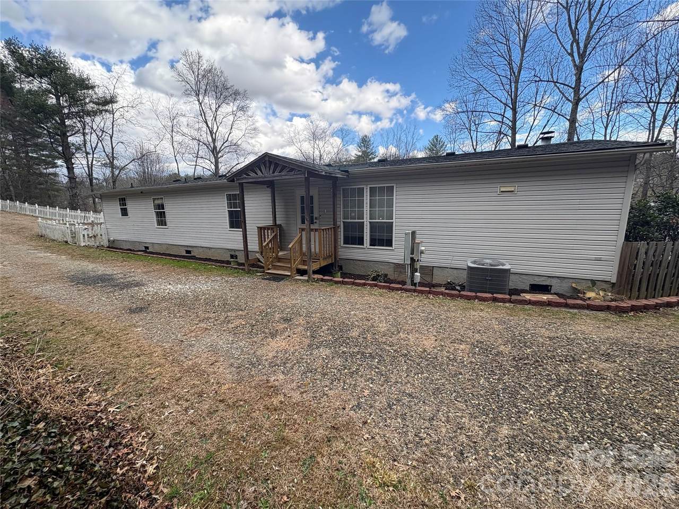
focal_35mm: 14
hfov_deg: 102.1
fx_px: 275
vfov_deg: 85.7
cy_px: 254
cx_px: 340
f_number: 2.2
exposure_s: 1/470
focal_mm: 2.22
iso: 64
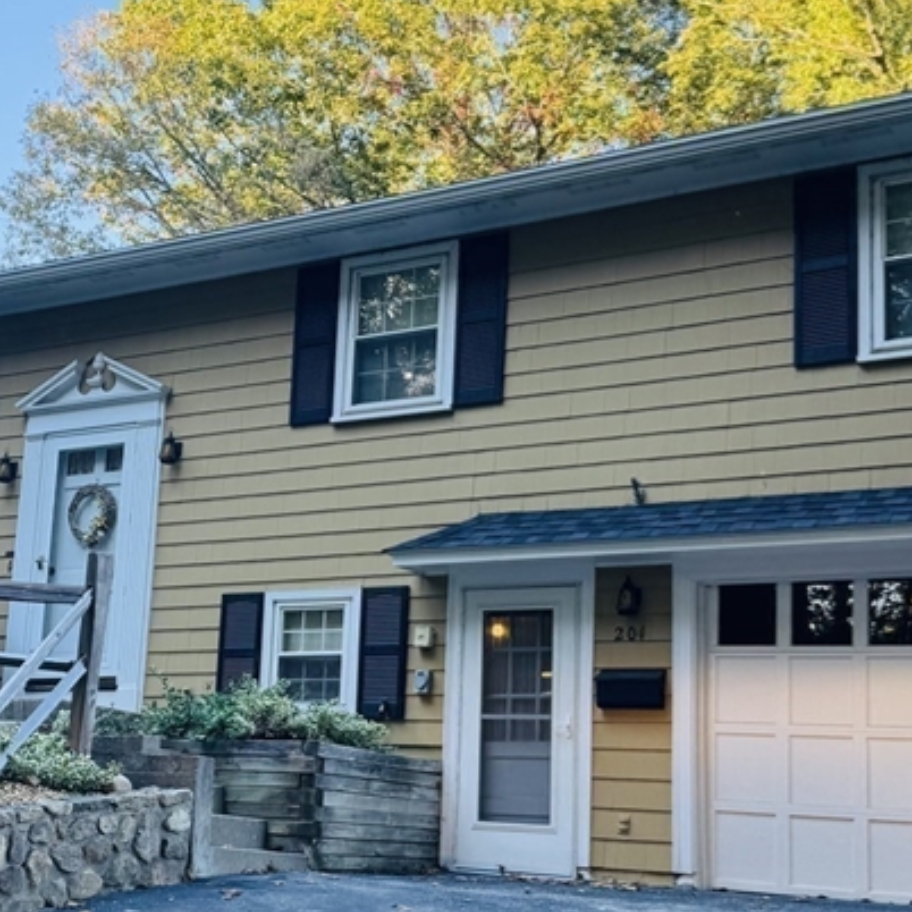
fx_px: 1610
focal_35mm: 54
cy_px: 551
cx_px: 295
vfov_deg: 31.5
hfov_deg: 31.4
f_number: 1.78
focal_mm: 6.76
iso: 80
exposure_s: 1/227
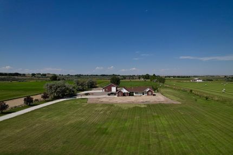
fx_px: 142
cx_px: 116
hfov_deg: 78.6
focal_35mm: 22
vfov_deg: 57.3
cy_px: 78
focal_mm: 8.38
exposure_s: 1/5000
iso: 100
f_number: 2.8
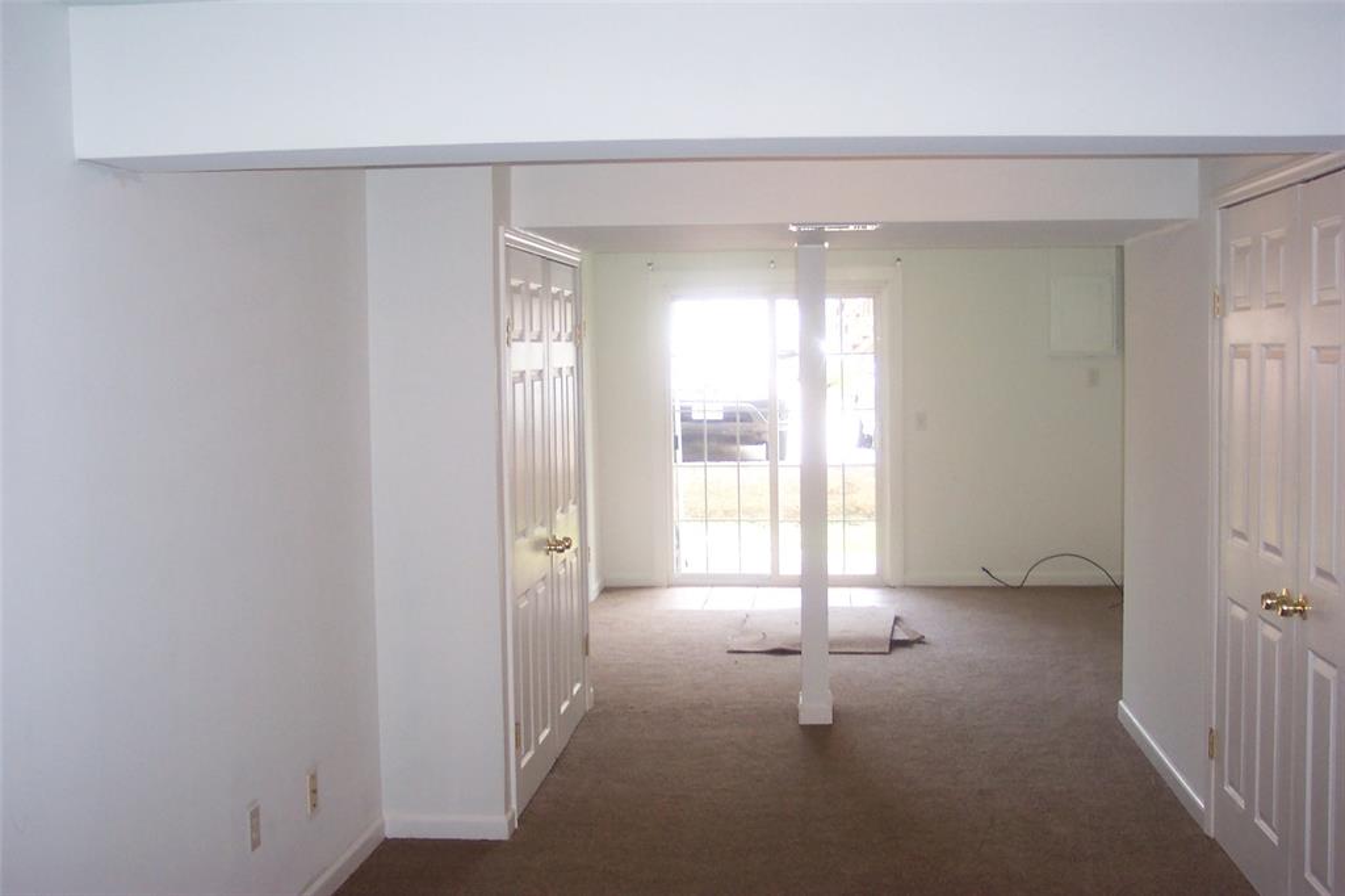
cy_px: 448
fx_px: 1419
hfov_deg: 50.7
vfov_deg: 35.0
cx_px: 672
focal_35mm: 38
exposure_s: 1/60
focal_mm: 8
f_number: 2.8
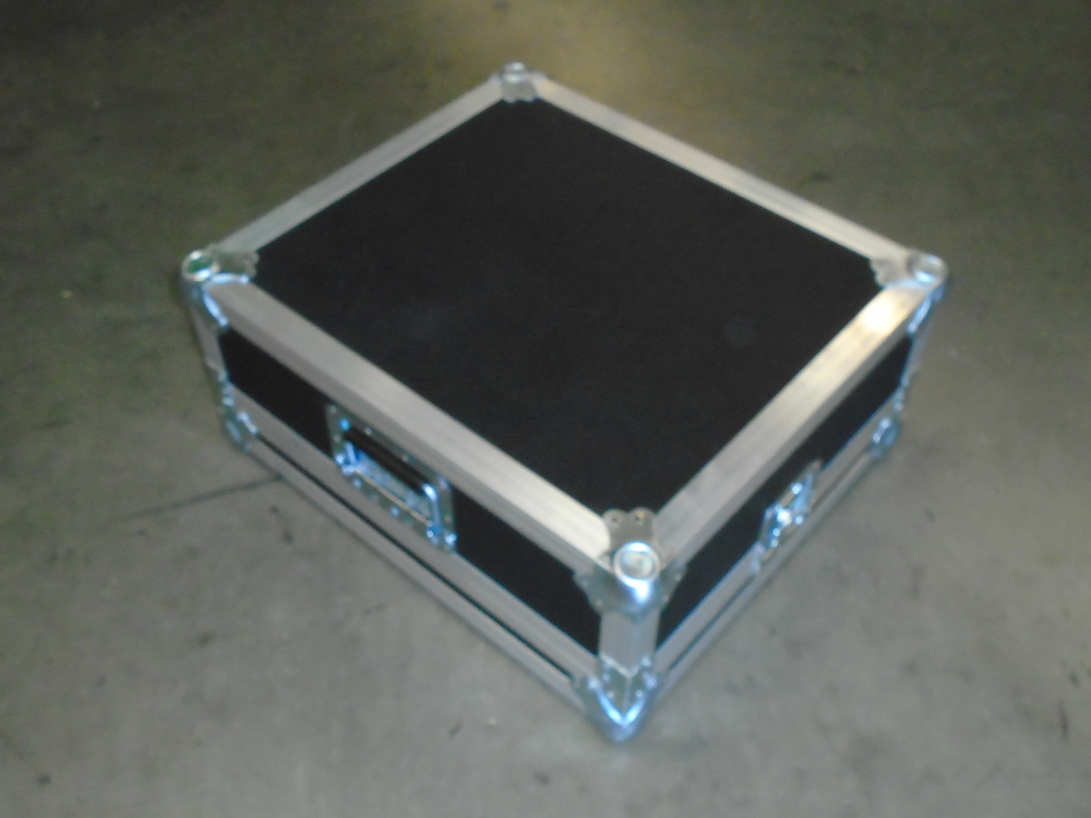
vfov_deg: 39.7
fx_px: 1135
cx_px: 546
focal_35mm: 36
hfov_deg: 51.4
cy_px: 409
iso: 800
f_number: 9.5
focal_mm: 6.4
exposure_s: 1/40
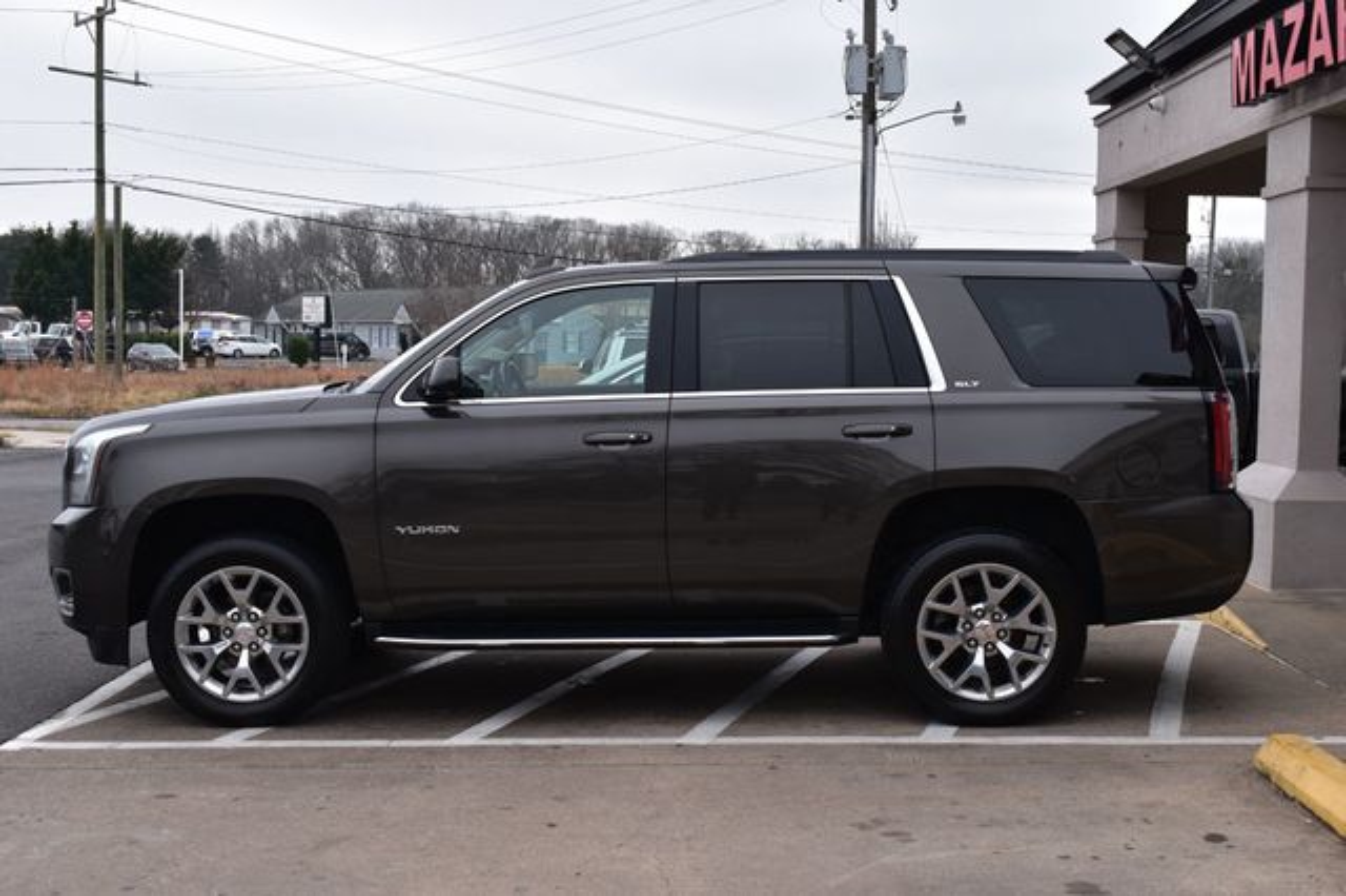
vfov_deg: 28.0
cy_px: 448
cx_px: 673
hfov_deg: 41.1
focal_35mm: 48
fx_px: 1794
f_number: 10
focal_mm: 32
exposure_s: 1/250
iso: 400
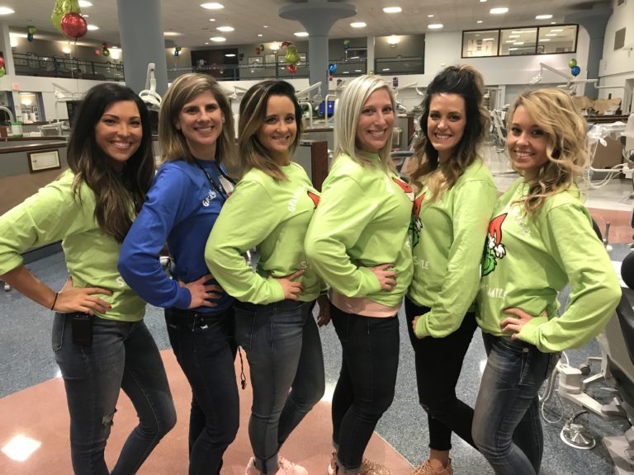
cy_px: 238
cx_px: 317
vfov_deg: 49.7
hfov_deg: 63.4
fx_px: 513
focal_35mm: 28
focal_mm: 3.99
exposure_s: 1/15
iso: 40
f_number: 1.8
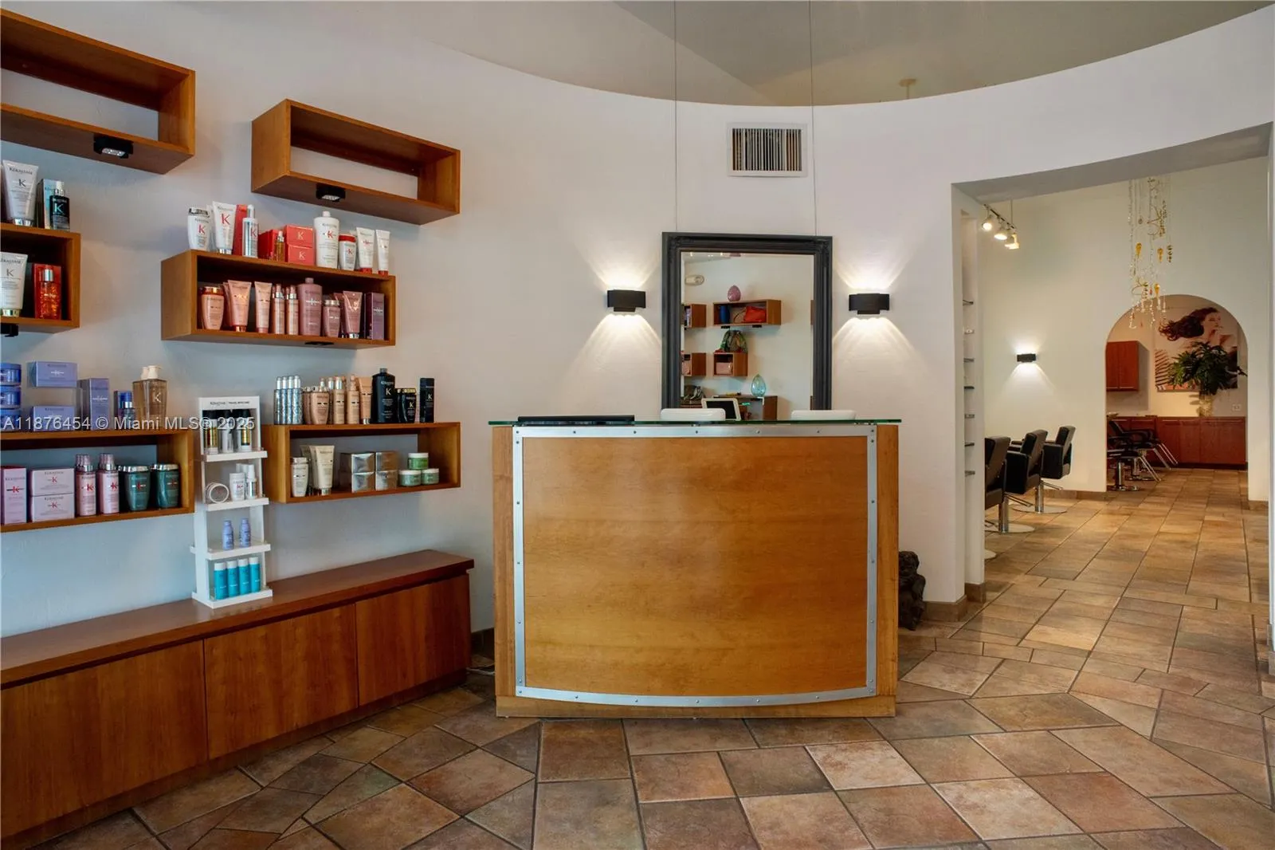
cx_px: 638
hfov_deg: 84.0
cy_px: 425
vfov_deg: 61.9
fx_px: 708
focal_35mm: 20
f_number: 9
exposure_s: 1/60
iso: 1000
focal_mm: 20
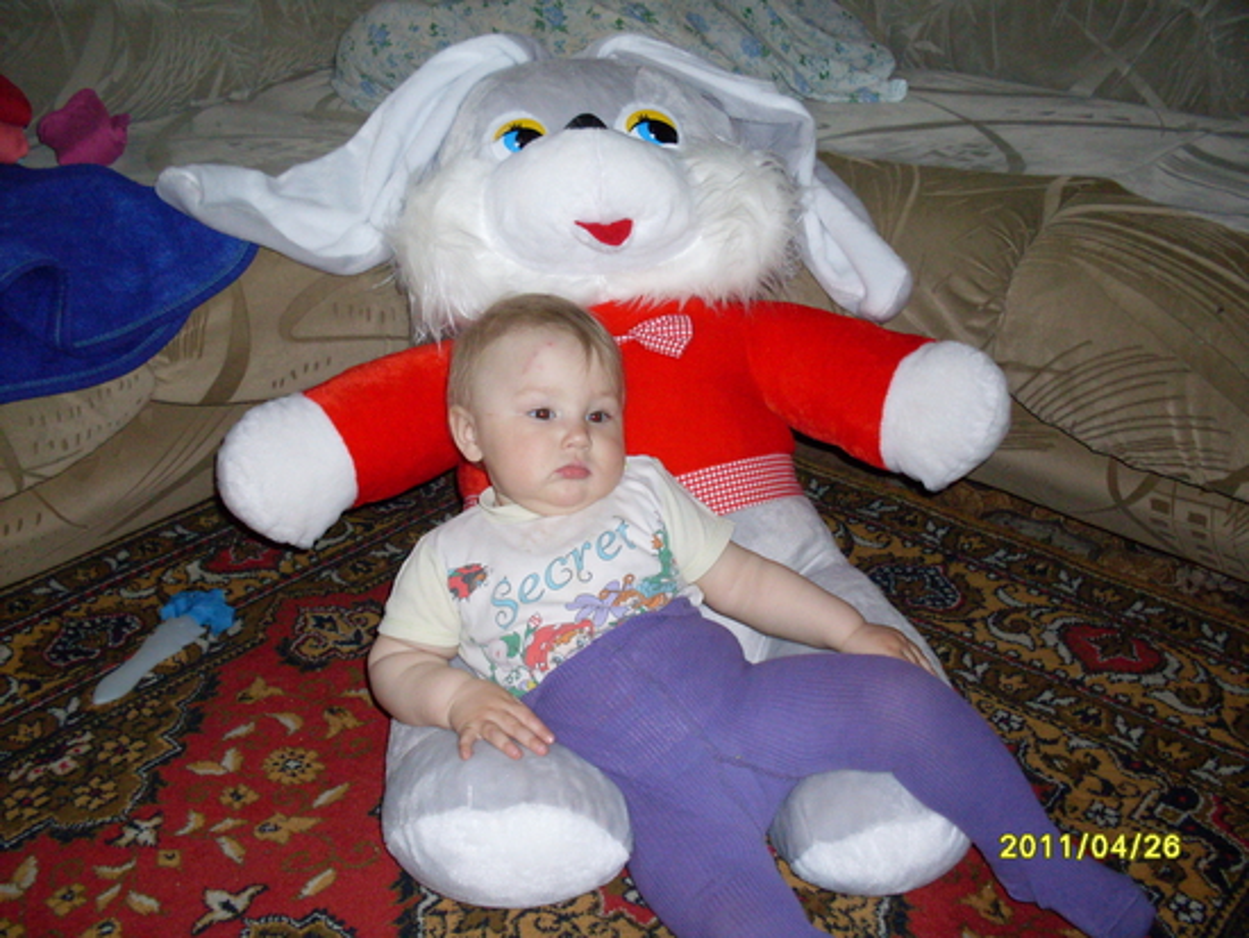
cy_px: 469
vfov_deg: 37.7
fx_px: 1372
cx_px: 624
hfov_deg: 49.0
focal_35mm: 38
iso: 200
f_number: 2.8
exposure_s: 1/125
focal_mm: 6.3
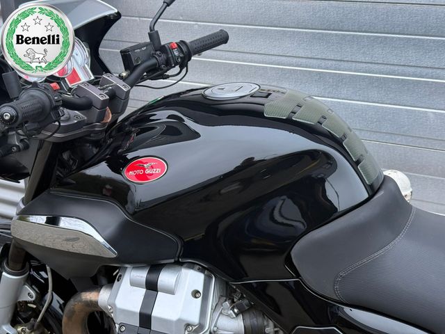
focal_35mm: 48
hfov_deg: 39.7
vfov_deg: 30.3
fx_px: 617
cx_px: 222
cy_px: 167
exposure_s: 1/60
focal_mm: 6.76
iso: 200
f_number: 1.78
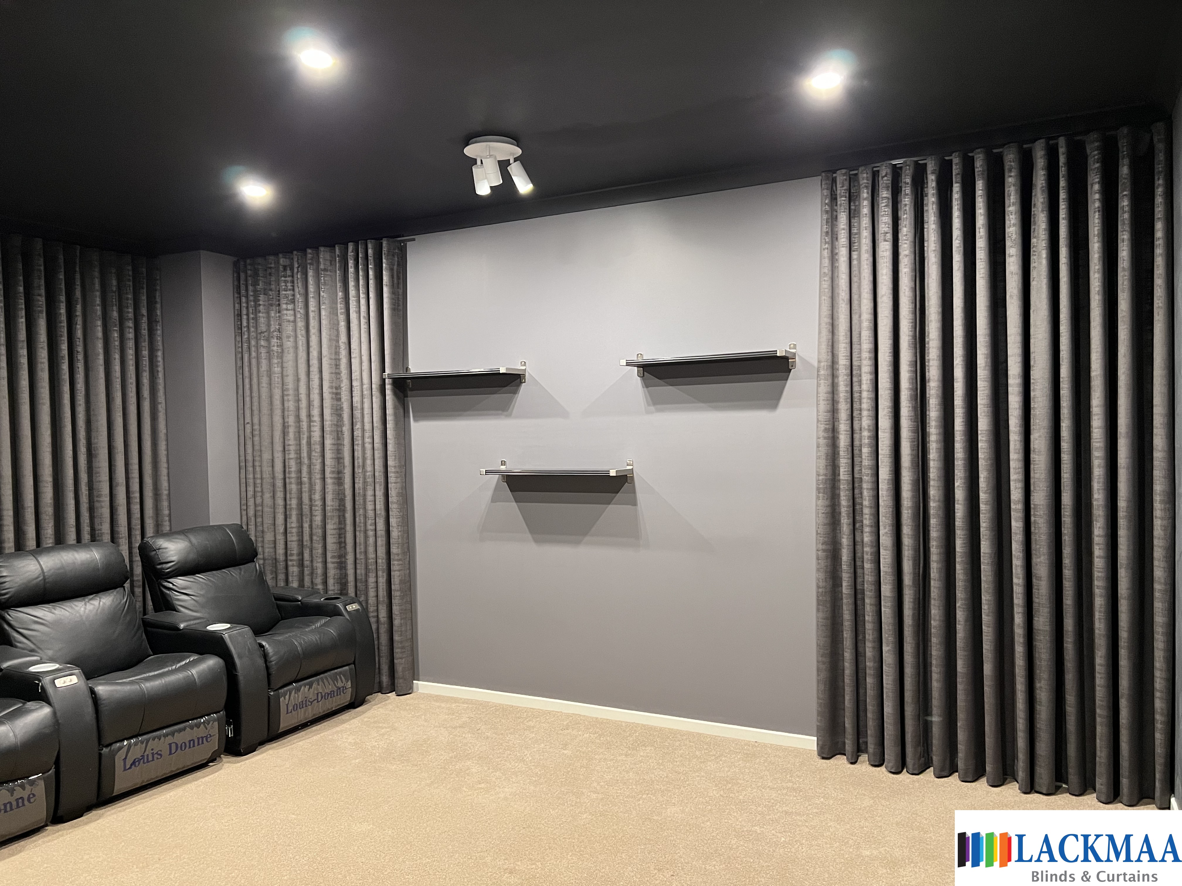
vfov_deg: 53.1
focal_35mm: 26
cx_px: 591
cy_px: 443
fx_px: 888
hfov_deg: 67.3
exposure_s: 1/50
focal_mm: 5.7
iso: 500
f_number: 1.5
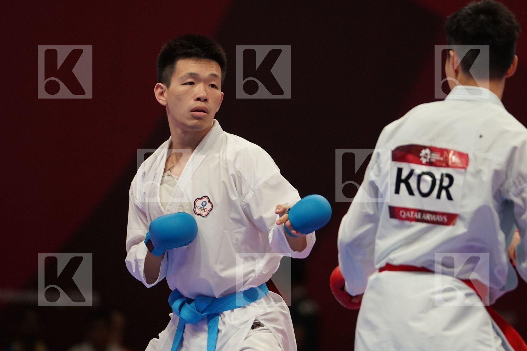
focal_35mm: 408
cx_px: 264
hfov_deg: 5.1
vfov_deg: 3.4
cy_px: 176
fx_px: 5972
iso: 2500
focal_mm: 272
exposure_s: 1/1000
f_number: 4
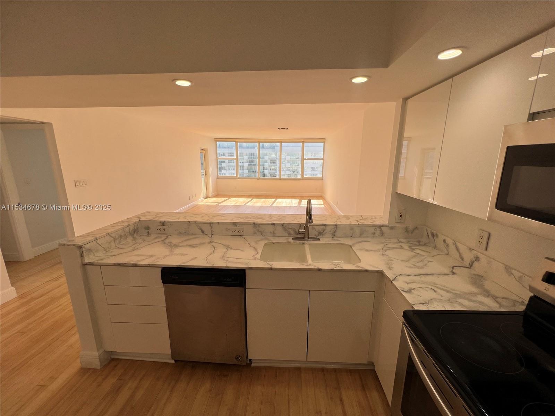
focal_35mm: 13
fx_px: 208
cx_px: 278
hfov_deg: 106.2
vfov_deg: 89.9
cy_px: 208
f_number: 1.8
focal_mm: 1.57
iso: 32
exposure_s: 1/333
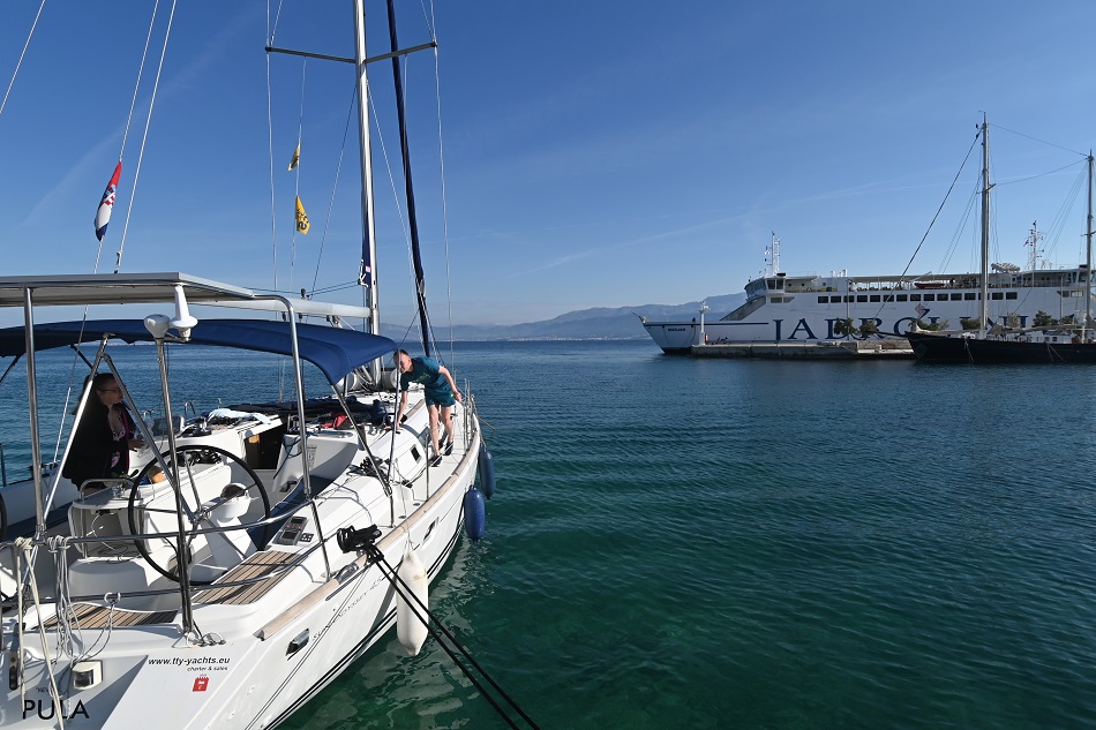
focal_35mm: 18
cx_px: 548
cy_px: 365
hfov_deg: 90.0
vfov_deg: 67.4
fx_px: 548
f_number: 8
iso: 100
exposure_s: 1/500
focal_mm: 12
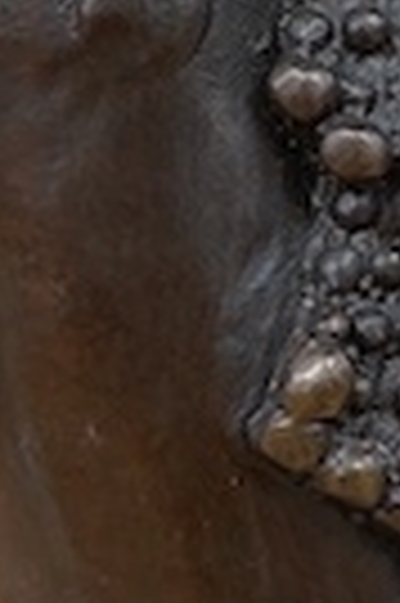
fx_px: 5063
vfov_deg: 6.7
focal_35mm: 303
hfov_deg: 4.5
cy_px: -256
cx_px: 611
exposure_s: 1/125
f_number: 3.5
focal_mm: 30
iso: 1250
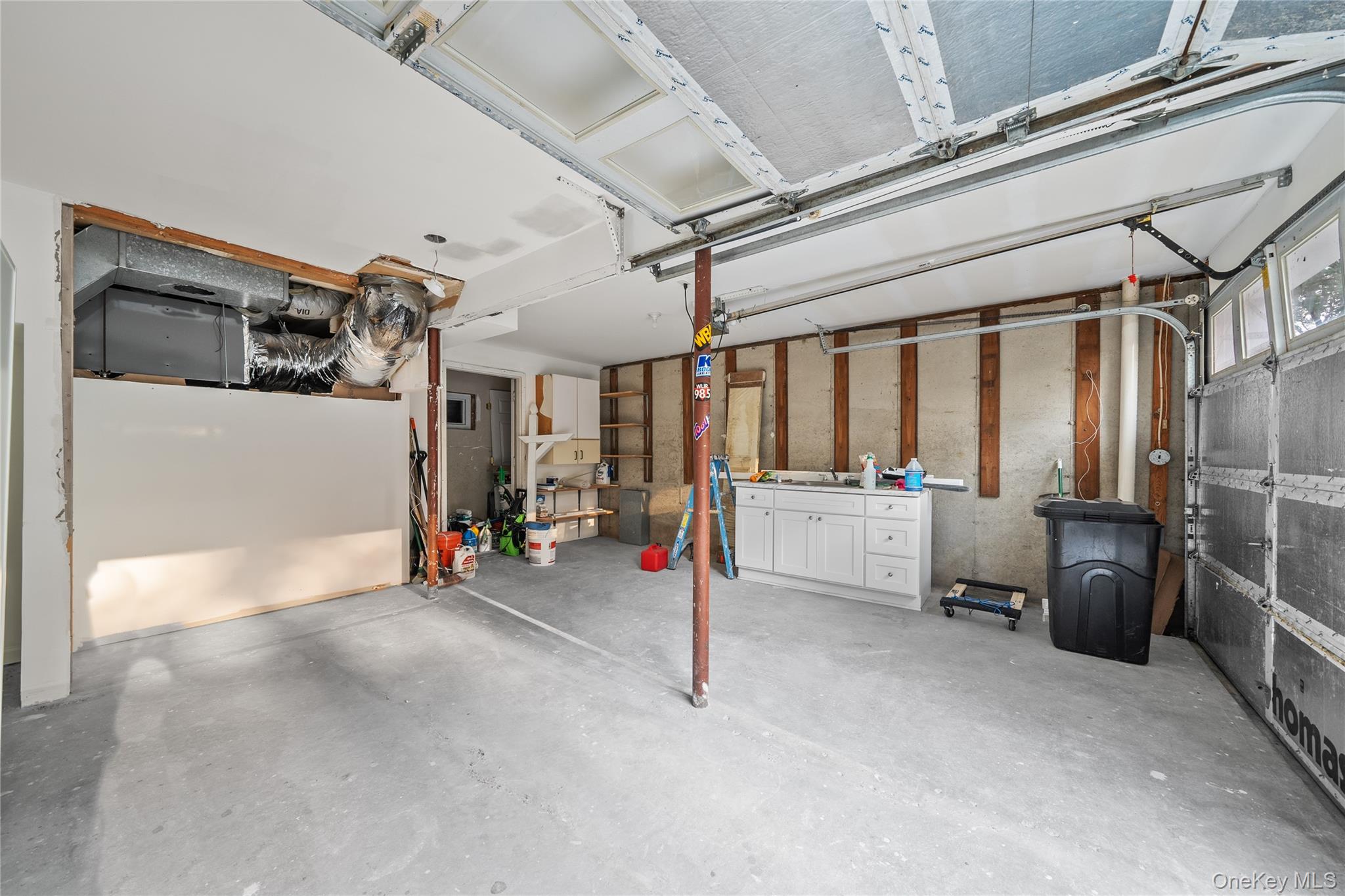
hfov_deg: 112.6
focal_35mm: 12
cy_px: 448
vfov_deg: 90.0
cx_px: 672
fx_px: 448
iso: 500
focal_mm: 12
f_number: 9
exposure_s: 1/5
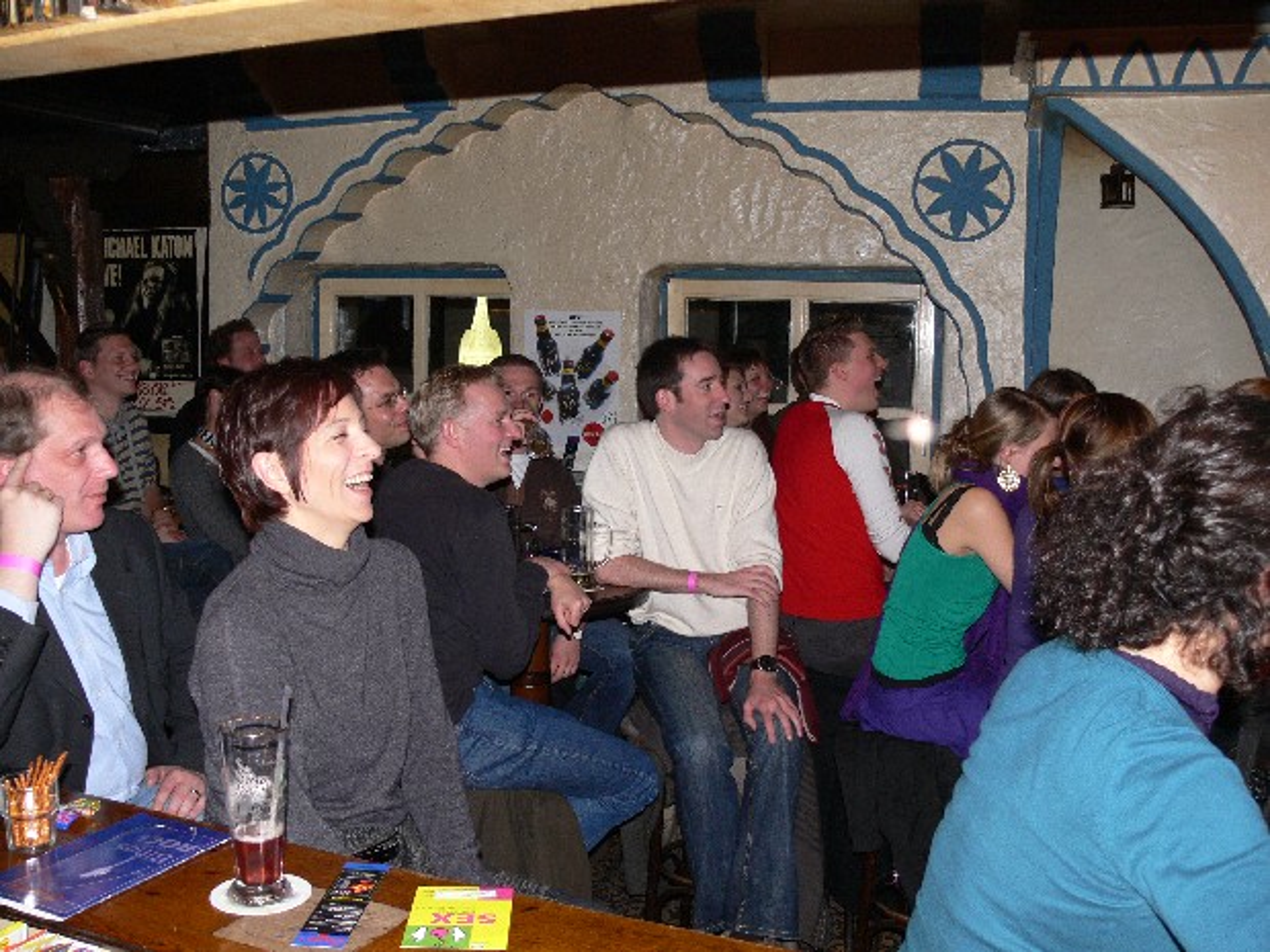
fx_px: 1284
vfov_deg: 40.7
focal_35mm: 35
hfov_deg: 52.6
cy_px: 476
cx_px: 635
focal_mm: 7.4
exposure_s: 1/30
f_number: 2.8
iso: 100
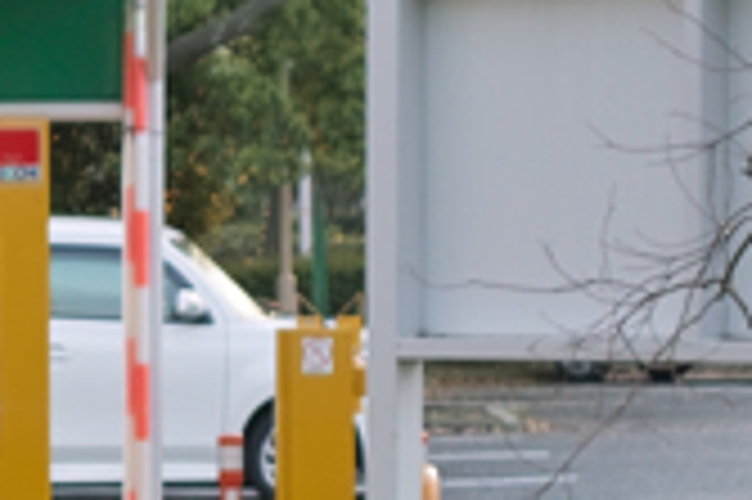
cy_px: 410
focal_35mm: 252
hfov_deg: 8.0
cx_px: -315
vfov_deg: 5.4
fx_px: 5259
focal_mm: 24.2
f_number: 2.8
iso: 100
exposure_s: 1/60
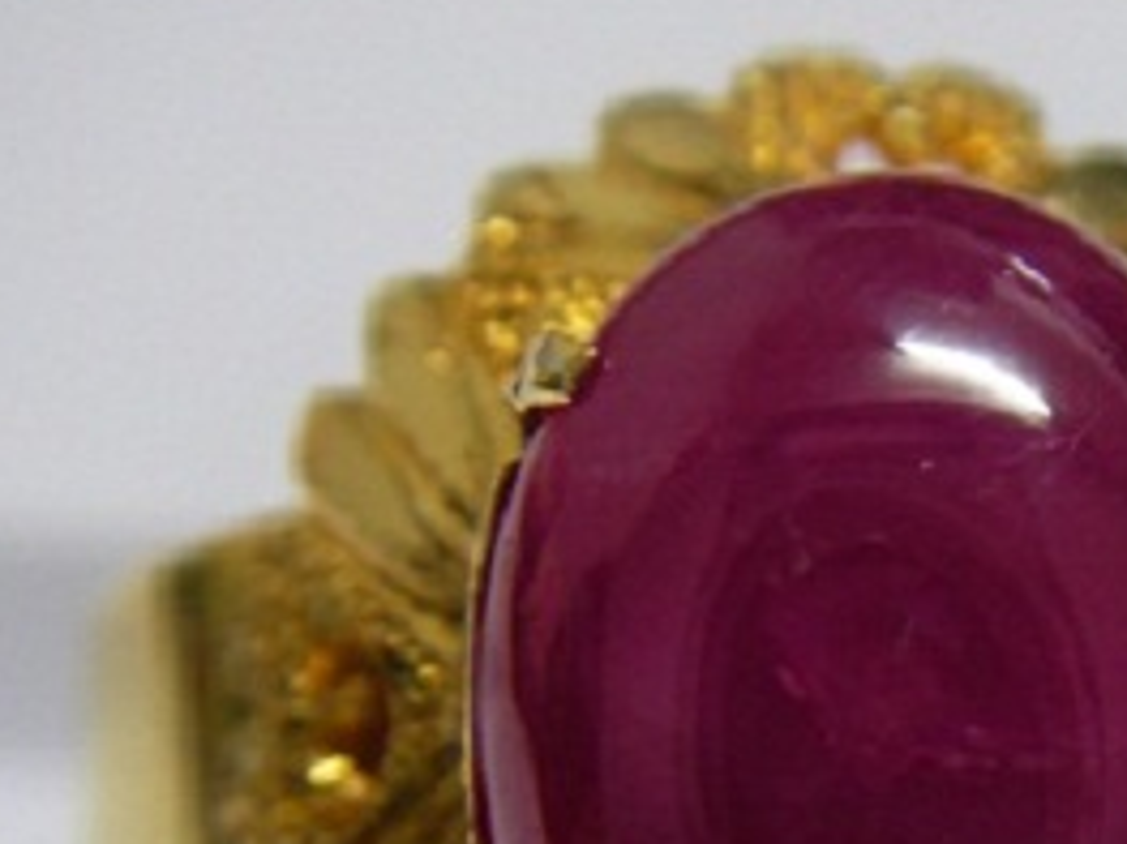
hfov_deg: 21.6
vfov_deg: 16.3
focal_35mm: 89
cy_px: 788
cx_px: 994
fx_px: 2896
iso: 100
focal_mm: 6.3
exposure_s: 1/2.8
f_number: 3.3
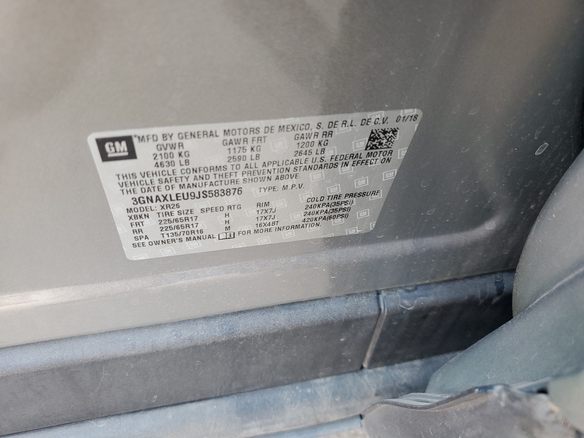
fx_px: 439
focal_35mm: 26
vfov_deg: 53.1
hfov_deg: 67.3
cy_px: 219
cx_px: 292
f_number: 1.5
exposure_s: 1/60.2
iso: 127
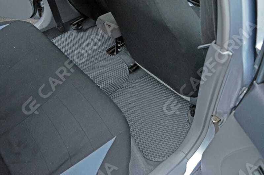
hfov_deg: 59.6
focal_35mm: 32
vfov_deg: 41.5
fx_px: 230
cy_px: 88
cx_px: 132
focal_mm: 21
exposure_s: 1/15
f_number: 3.8
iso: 3200
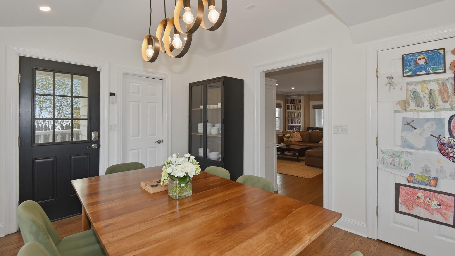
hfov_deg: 99.4
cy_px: 119
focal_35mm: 16
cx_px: 228
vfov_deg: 67.0
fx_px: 193
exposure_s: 1/125
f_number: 5.6
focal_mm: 10
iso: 180
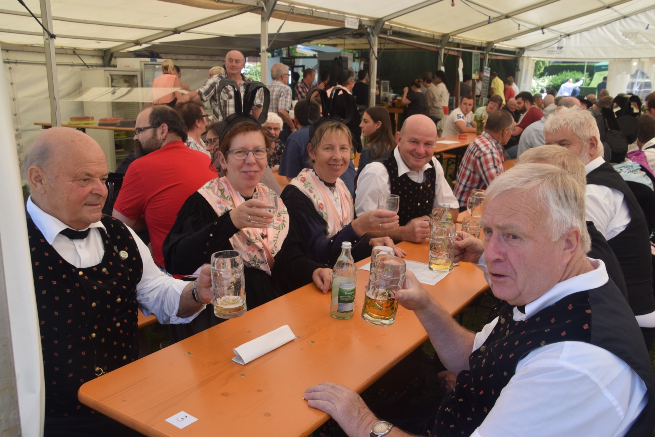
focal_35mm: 34
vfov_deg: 38.4
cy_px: 218
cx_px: 328
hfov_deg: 55.1
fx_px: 628
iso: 400
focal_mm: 23
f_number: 8
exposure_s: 1/250
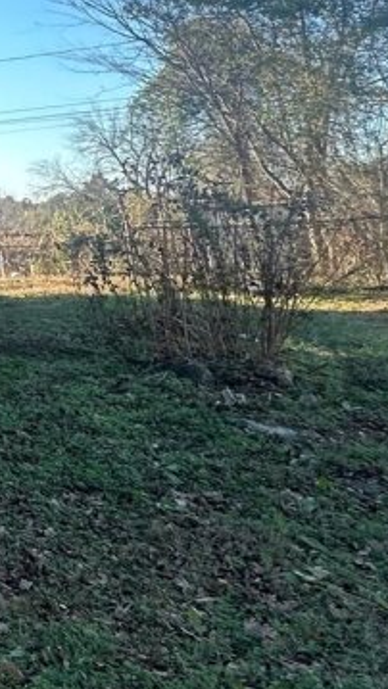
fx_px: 933
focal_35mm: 51
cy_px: 92
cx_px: -497
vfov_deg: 38.3
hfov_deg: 15.4
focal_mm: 2.22
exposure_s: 1/349
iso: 40
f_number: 2.2
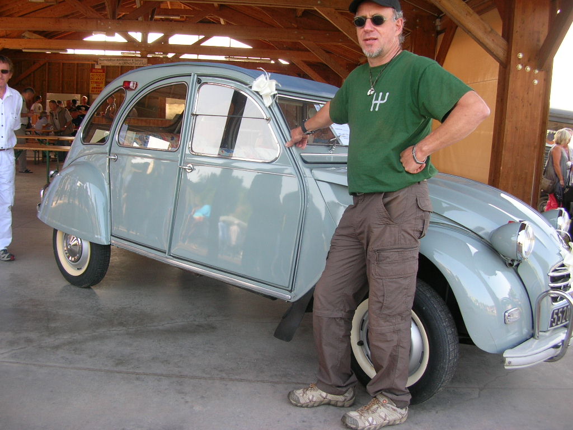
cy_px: 215
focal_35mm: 35
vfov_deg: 40.7
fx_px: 579
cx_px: 286
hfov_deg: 52.6
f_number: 2.8
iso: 50
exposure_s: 1/74
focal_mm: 5.8
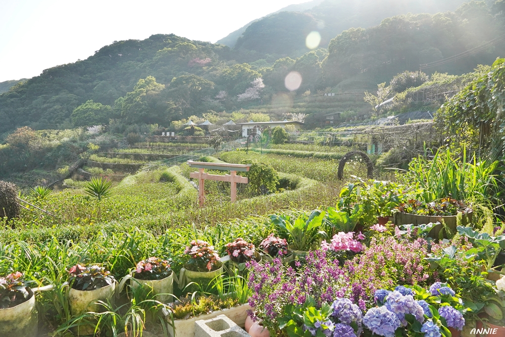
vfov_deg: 47.9
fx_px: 379
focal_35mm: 27
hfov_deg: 67.4
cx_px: 252
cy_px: 168
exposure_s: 1/640
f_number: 7.1
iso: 500
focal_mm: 18
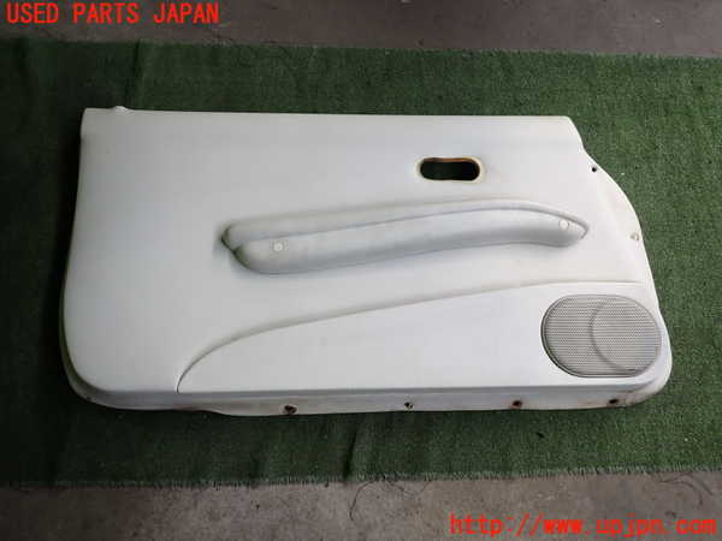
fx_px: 521
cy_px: 270
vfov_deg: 54.9
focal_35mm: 25
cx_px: 361
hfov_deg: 69.4
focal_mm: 4.5
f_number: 2
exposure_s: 1/125
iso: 125
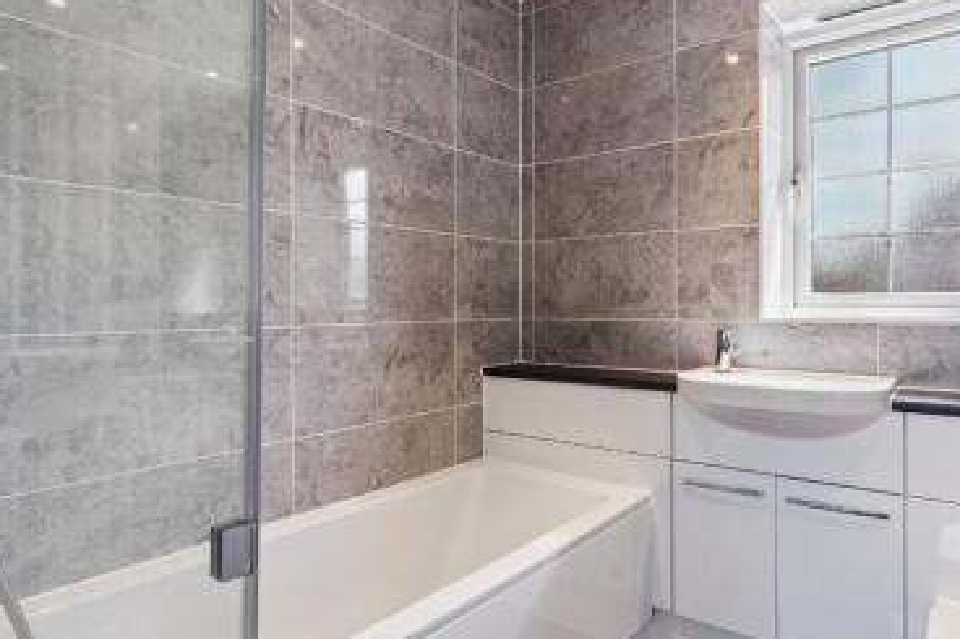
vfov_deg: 57.1
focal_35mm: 22
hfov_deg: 77.8
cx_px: 569
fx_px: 586
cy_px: 299
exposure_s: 1/200
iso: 800
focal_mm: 17
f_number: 6.3
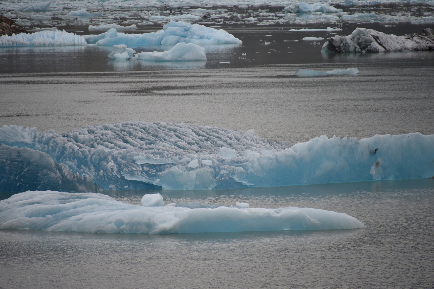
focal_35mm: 300
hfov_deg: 6.9
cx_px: 217
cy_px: 144
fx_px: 3617
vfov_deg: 4.6
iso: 1000
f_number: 5.6
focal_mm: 300
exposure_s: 1/640
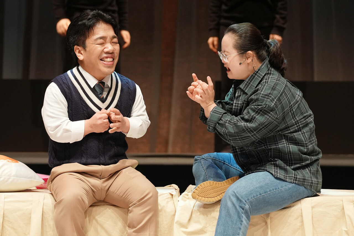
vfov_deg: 6.1
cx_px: 177
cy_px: 118
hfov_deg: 9.1
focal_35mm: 225
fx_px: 2212
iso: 1600
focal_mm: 150
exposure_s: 1/250
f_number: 4
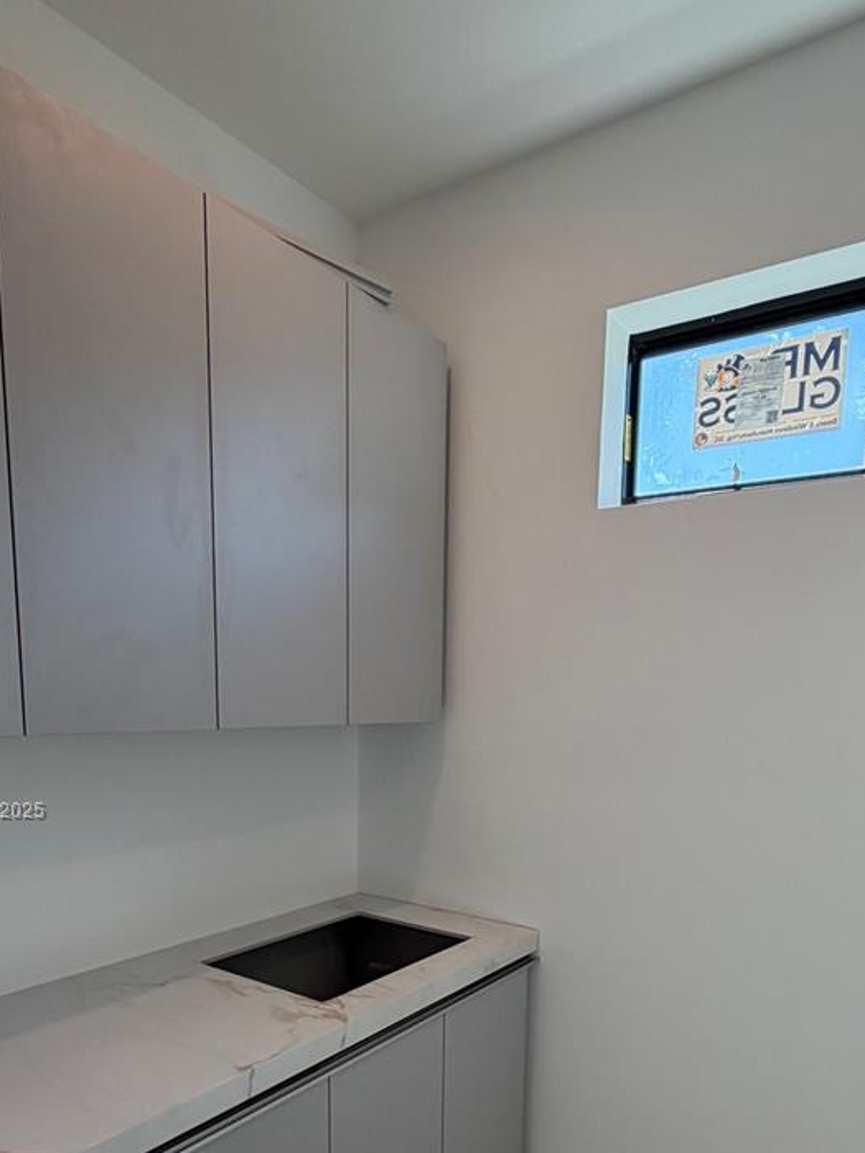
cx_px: 484
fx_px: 800
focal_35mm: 24
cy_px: 812
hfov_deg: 56.7
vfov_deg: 68.5
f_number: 2.2
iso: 64
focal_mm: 2.22
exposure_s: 1/120
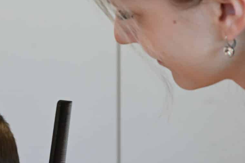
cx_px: 54
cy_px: 130
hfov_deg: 14.8
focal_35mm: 138
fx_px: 939
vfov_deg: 9.9
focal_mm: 41
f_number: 5
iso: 1600
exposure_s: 1/125
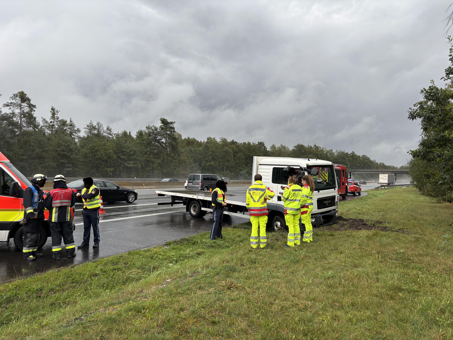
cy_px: 170
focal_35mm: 26
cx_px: 226
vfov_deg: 53.1
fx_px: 340
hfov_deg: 67.3
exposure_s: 1/626
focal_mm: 5.96
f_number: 1.6
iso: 50
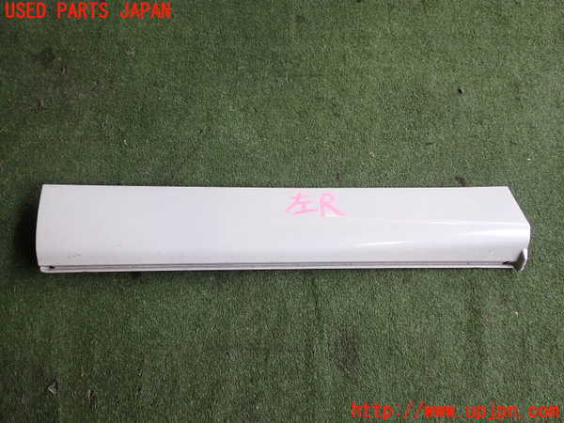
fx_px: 489
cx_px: 282
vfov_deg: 46.8
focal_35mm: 30
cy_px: 212
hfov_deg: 60.0
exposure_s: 1/125
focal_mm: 5.4
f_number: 2.3
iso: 200
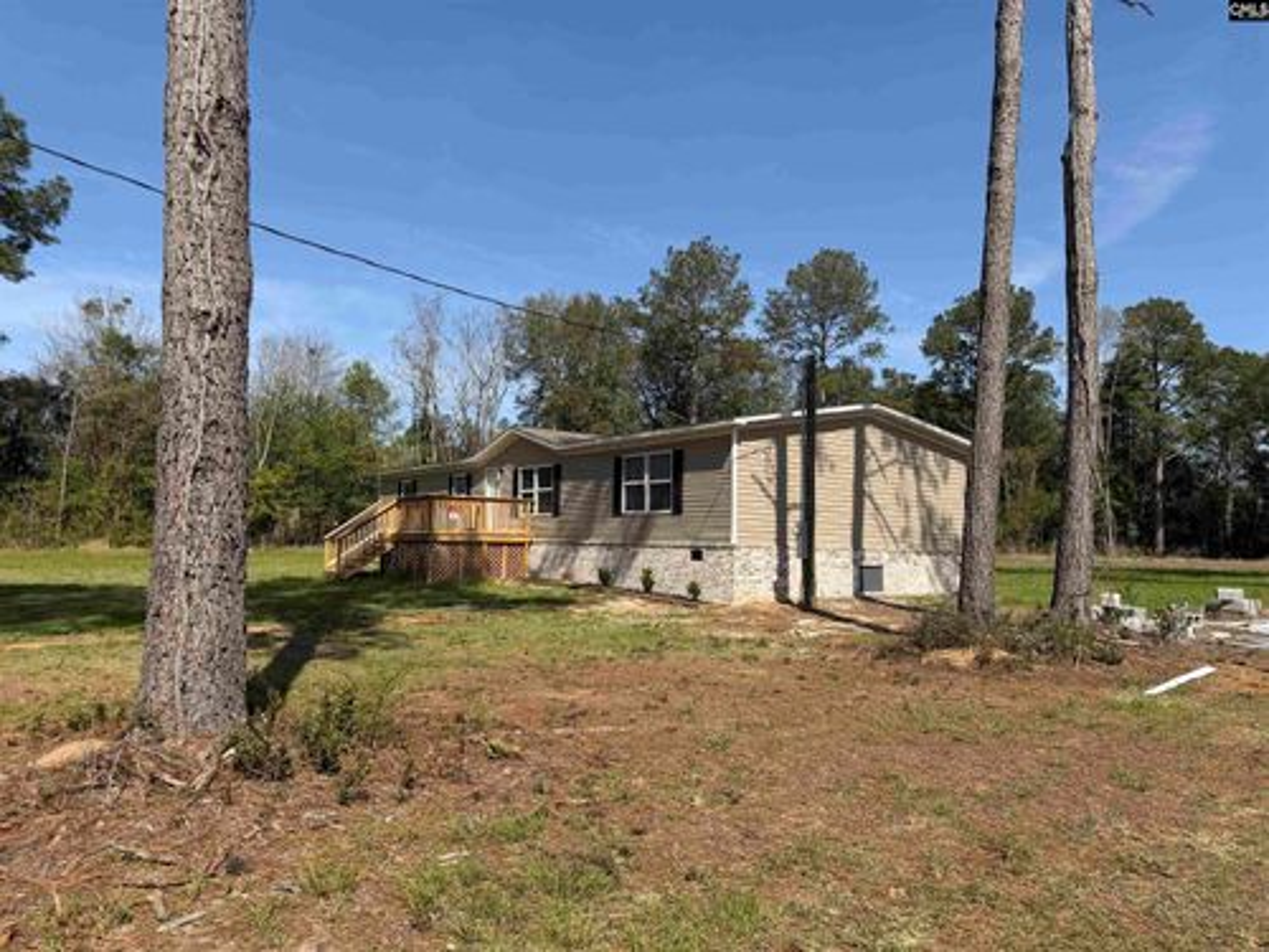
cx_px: 634
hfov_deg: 71.6
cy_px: 476
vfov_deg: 56.8
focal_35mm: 24
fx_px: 880
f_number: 1.78
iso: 80
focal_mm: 6.76
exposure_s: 1/4405
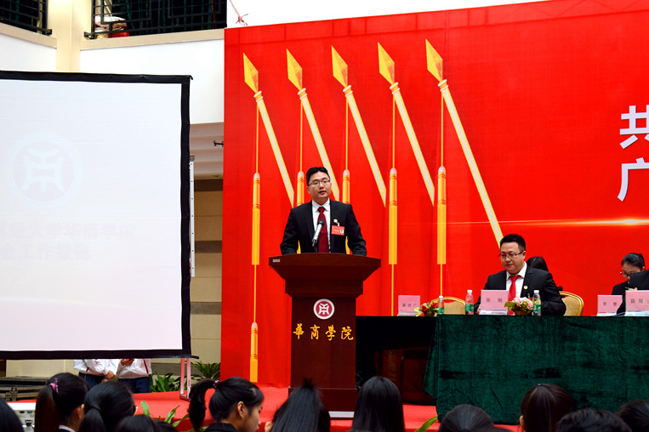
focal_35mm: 87
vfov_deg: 15.8
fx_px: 1559
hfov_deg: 23.5
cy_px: 226
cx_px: 320
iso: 400
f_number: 6.3
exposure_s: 1/160
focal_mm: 55
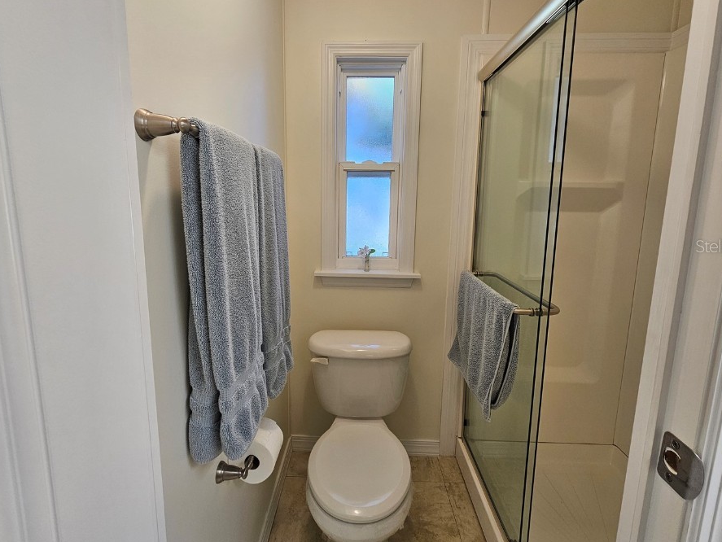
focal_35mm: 15
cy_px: 246
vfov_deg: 81.6
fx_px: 313
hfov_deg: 98.1
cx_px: 356
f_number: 2.2
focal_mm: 2.2
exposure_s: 1/60
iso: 64
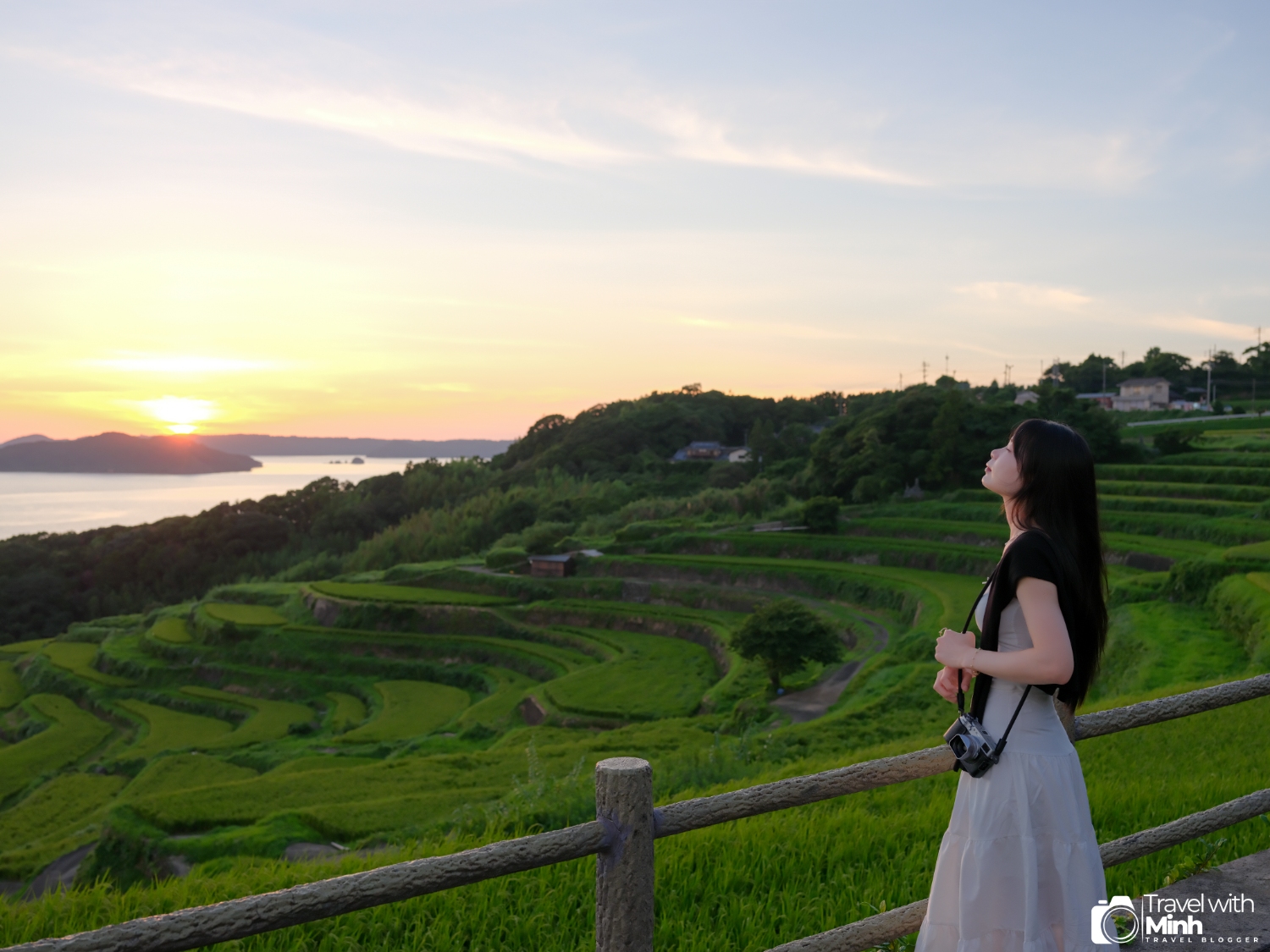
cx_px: 635
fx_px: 1321
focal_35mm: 36
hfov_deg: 51.4
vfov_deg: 39.7
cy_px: 476
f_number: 5.6
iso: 320
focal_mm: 45
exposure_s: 1/100
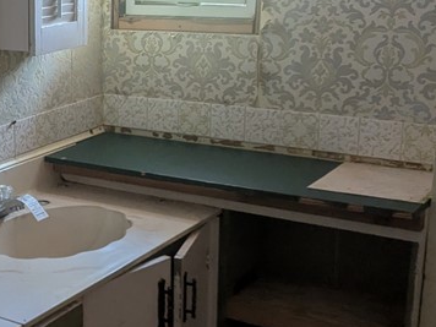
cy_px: 156
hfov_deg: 25.9
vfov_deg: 21.3
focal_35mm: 69
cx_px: -52
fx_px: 869
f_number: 1.85
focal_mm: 6.81
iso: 490
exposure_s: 1/71.2
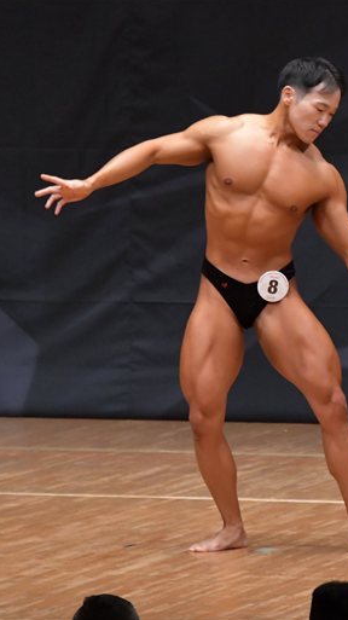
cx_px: 329
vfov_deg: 4.8
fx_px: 7409
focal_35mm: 451
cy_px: 309
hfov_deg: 2.7
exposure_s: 1/400
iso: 6400
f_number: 5.6
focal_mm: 190
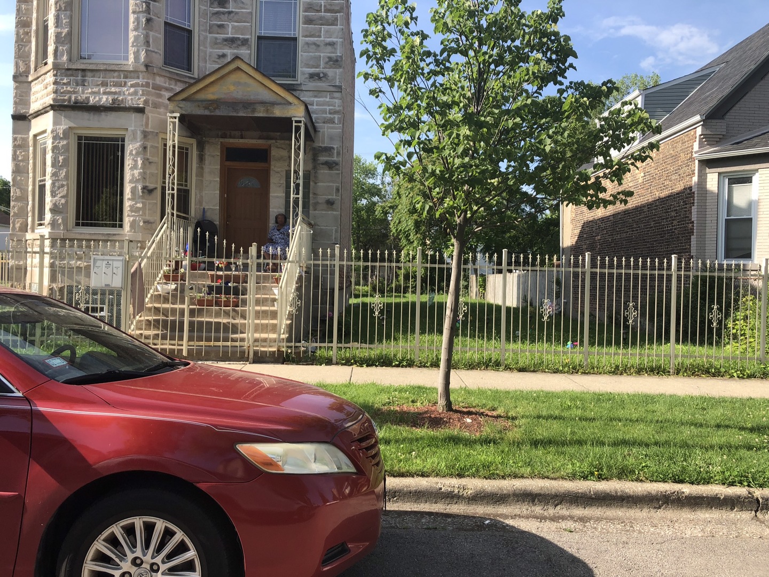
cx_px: 384
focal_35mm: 28
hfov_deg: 63.4
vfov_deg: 49.7
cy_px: 288
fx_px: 622
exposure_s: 1/796
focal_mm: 3.99
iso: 20
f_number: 1.8
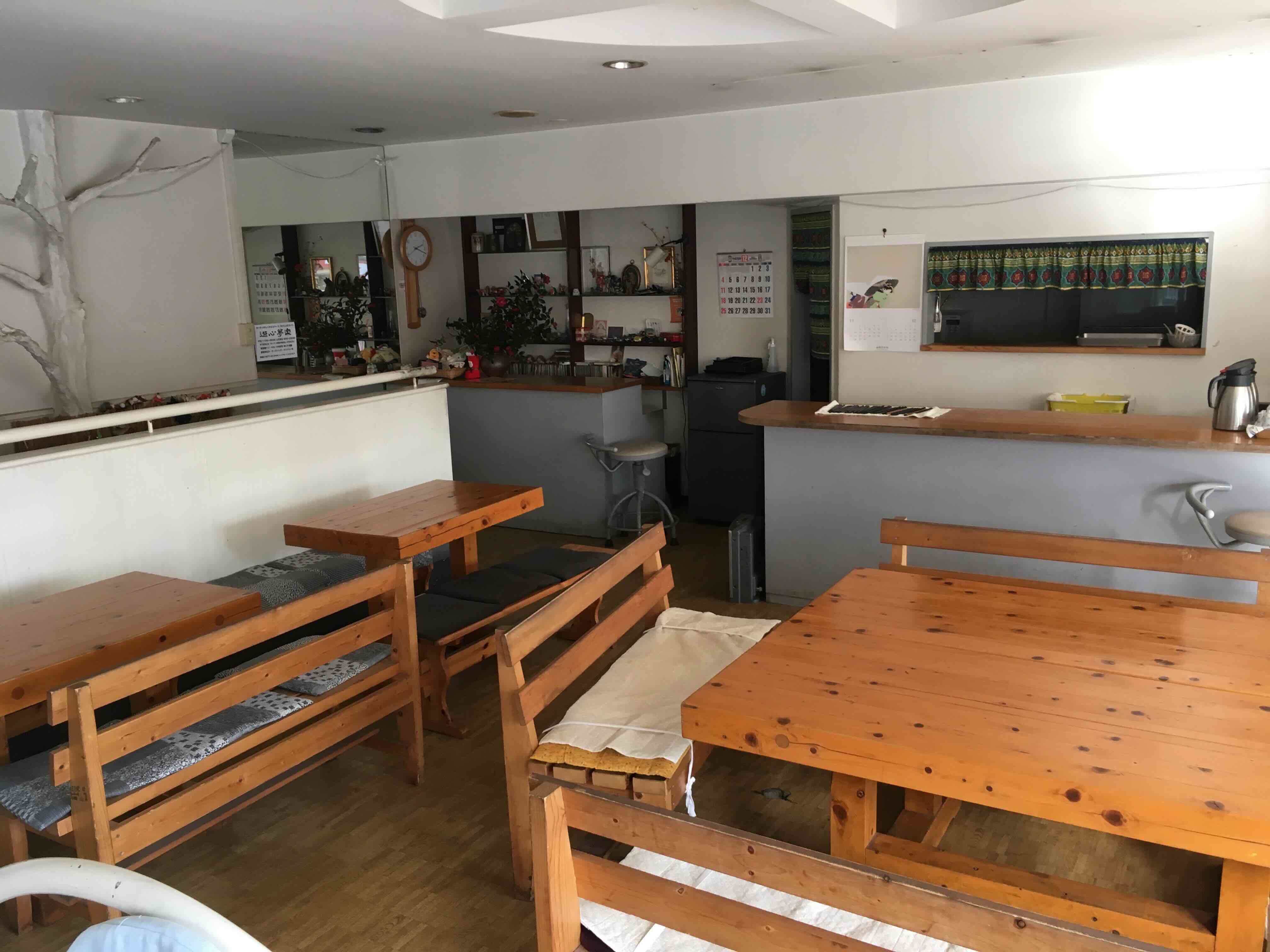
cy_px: 476
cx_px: 635
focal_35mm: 29
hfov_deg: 61.7
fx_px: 1064
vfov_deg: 48.2
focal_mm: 4.15
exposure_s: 1/30
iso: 64
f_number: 2.2
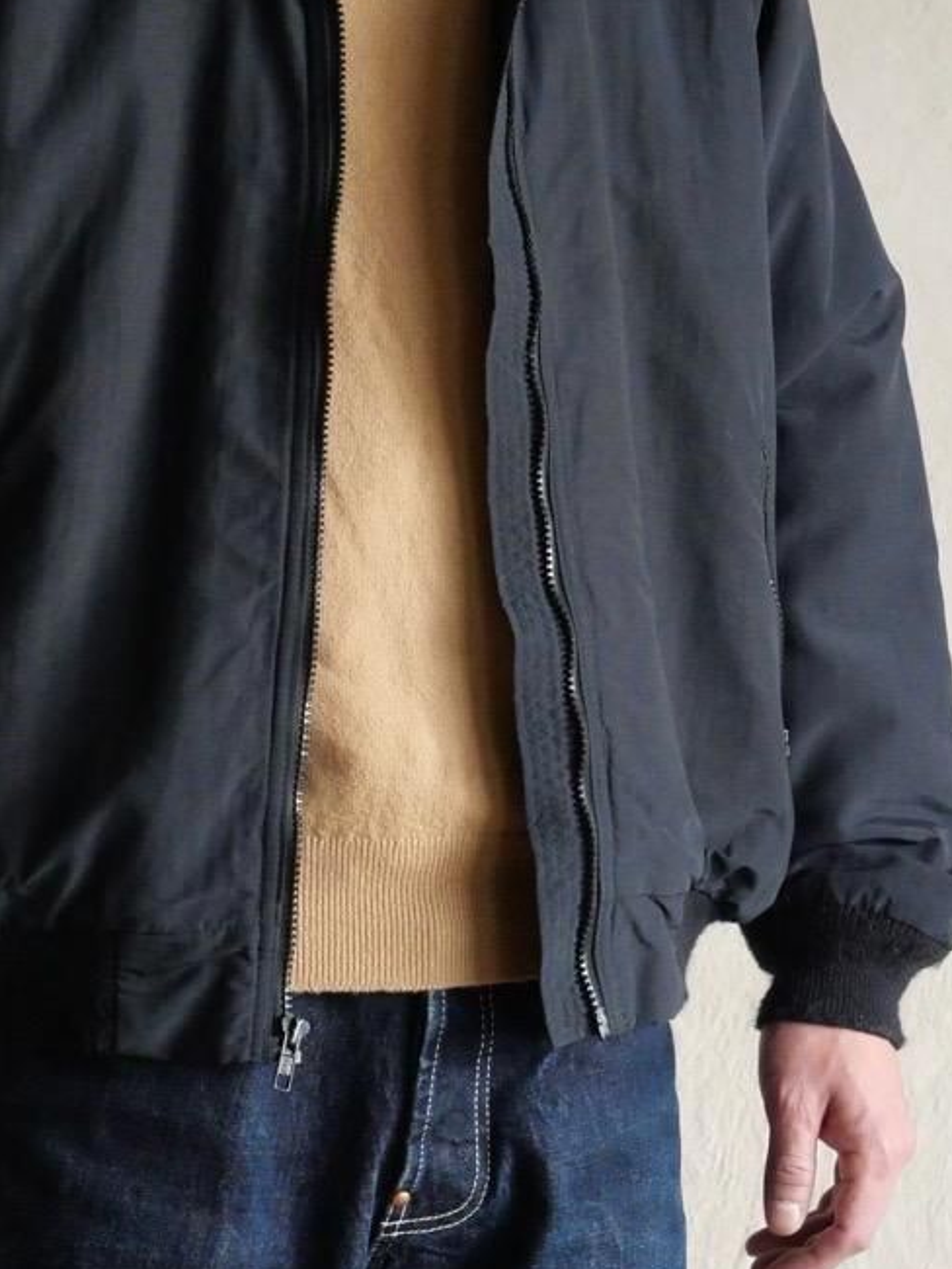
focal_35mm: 189
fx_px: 6926
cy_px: 576
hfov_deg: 7.9
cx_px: 308
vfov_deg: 10.5
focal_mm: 48
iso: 3200
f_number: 3.9
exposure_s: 1/80
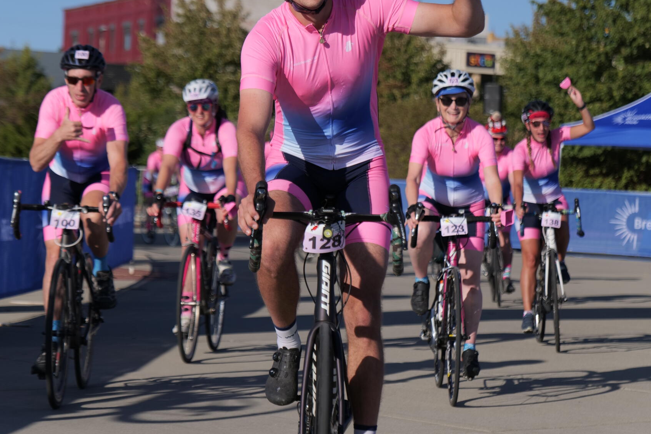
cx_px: 325
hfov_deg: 16.1
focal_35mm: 127
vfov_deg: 10.8
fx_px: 2297
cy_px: 152
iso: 160
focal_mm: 84
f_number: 4
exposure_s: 1/2000
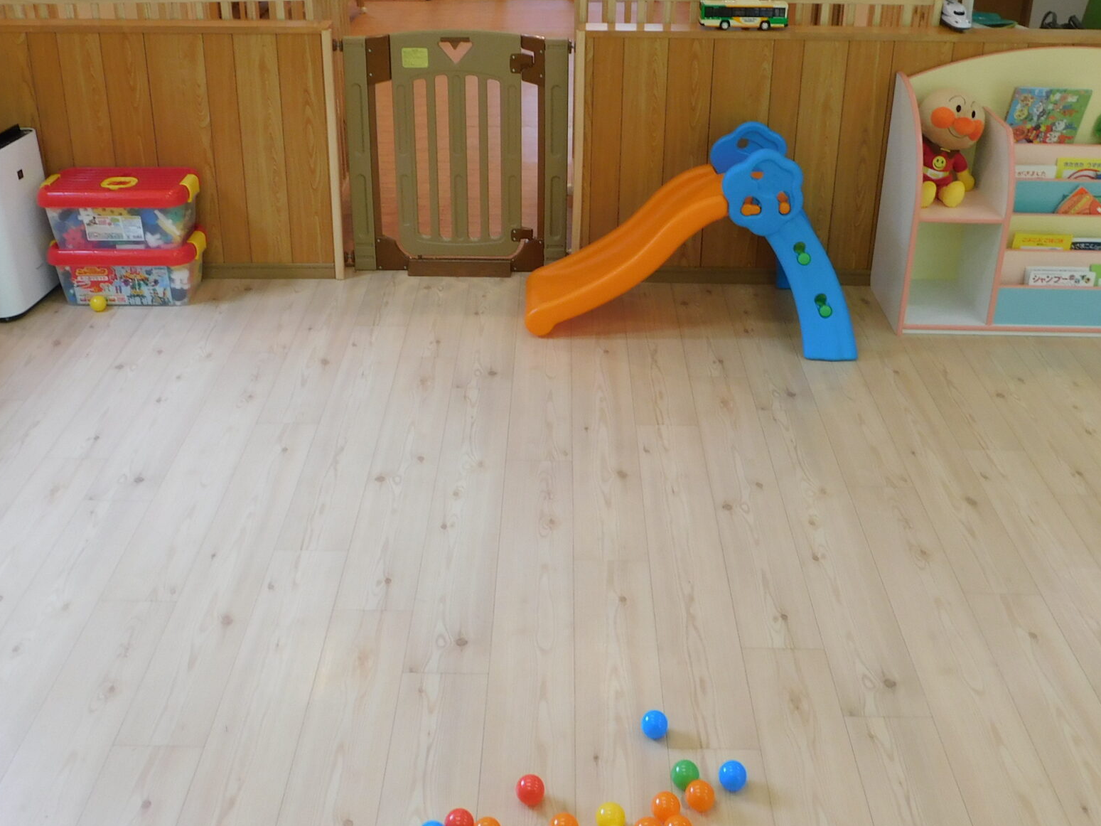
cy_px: 260
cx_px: 540
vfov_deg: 37.2
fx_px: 1209
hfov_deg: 49.0
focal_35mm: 38
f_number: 3
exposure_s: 1/60
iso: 125
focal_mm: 4
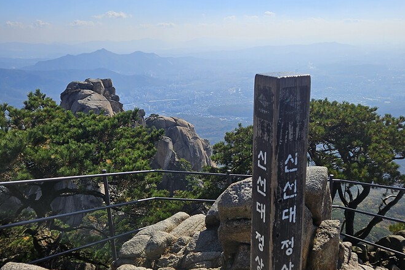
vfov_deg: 41.1
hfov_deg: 58.7
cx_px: 202
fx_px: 360
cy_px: 133
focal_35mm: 32
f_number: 1.8
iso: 25
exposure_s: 1/3798
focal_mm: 5.4
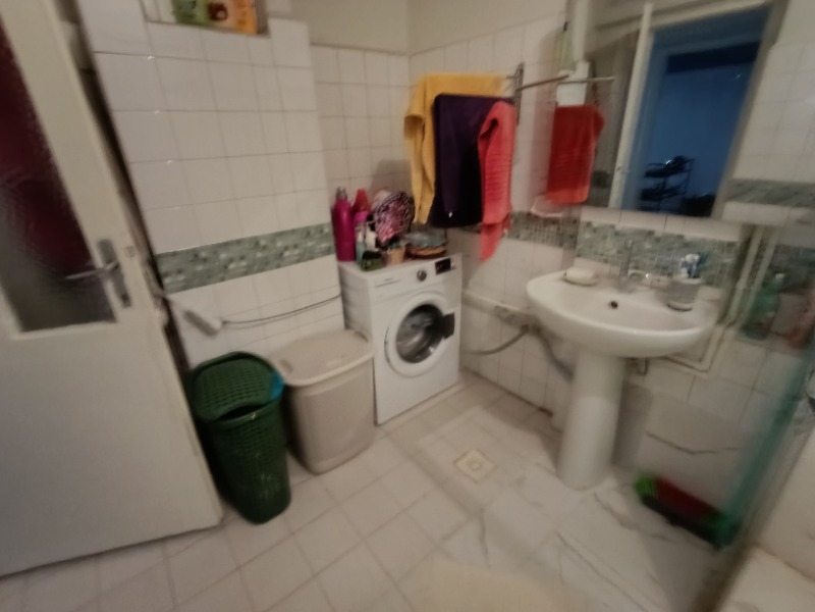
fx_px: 377
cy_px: 306
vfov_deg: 78.1
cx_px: 408
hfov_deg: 94.5
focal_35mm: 16
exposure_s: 1/10
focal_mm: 1.65
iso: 800
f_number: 2.2
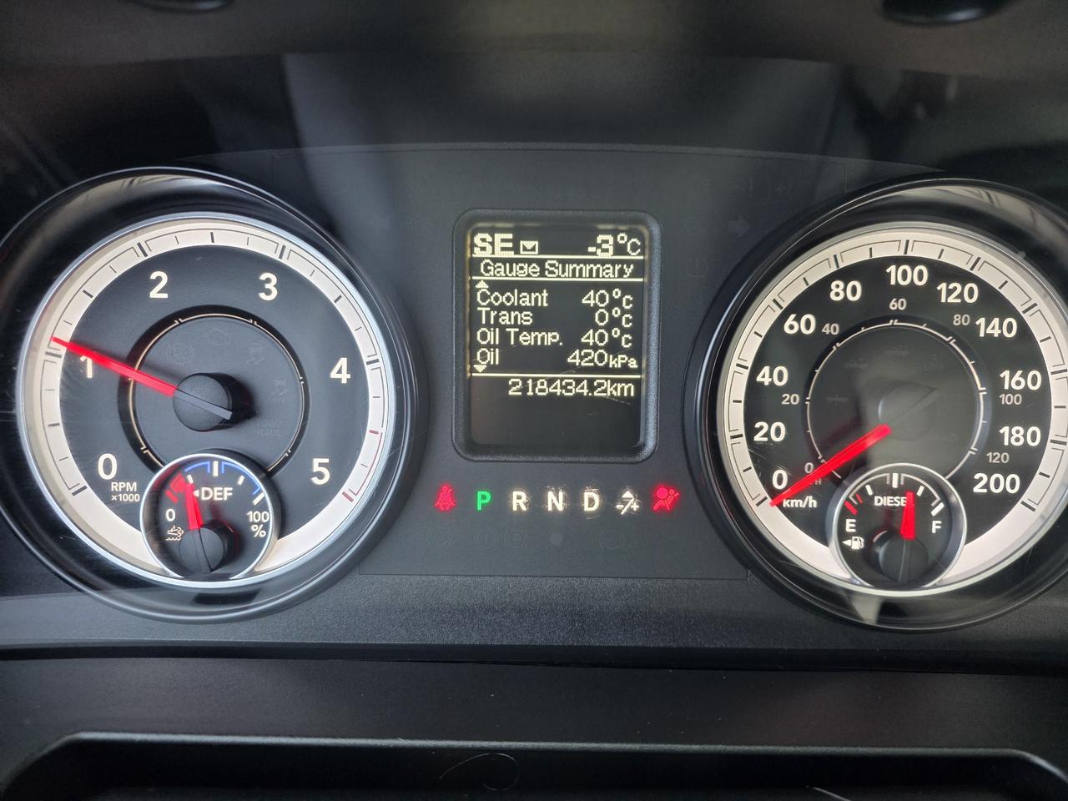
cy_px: 400
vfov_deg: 58.9
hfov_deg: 73.9
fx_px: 710
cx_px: 534
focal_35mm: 23
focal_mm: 6.25
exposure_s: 1/120
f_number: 1.7
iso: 640
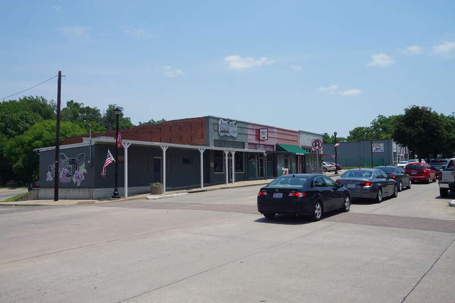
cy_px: 152
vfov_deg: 38.3
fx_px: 436
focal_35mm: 34
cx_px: 228
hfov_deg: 55.1
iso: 100
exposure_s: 1/200
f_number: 11
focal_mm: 23
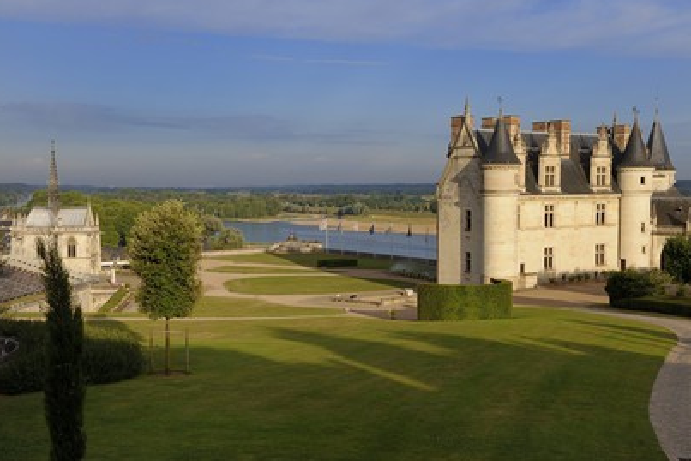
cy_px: 235
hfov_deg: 39.6
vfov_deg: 27.0
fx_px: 960
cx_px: 352
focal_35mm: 50
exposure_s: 1/160
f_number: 13
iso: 200
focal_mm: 48
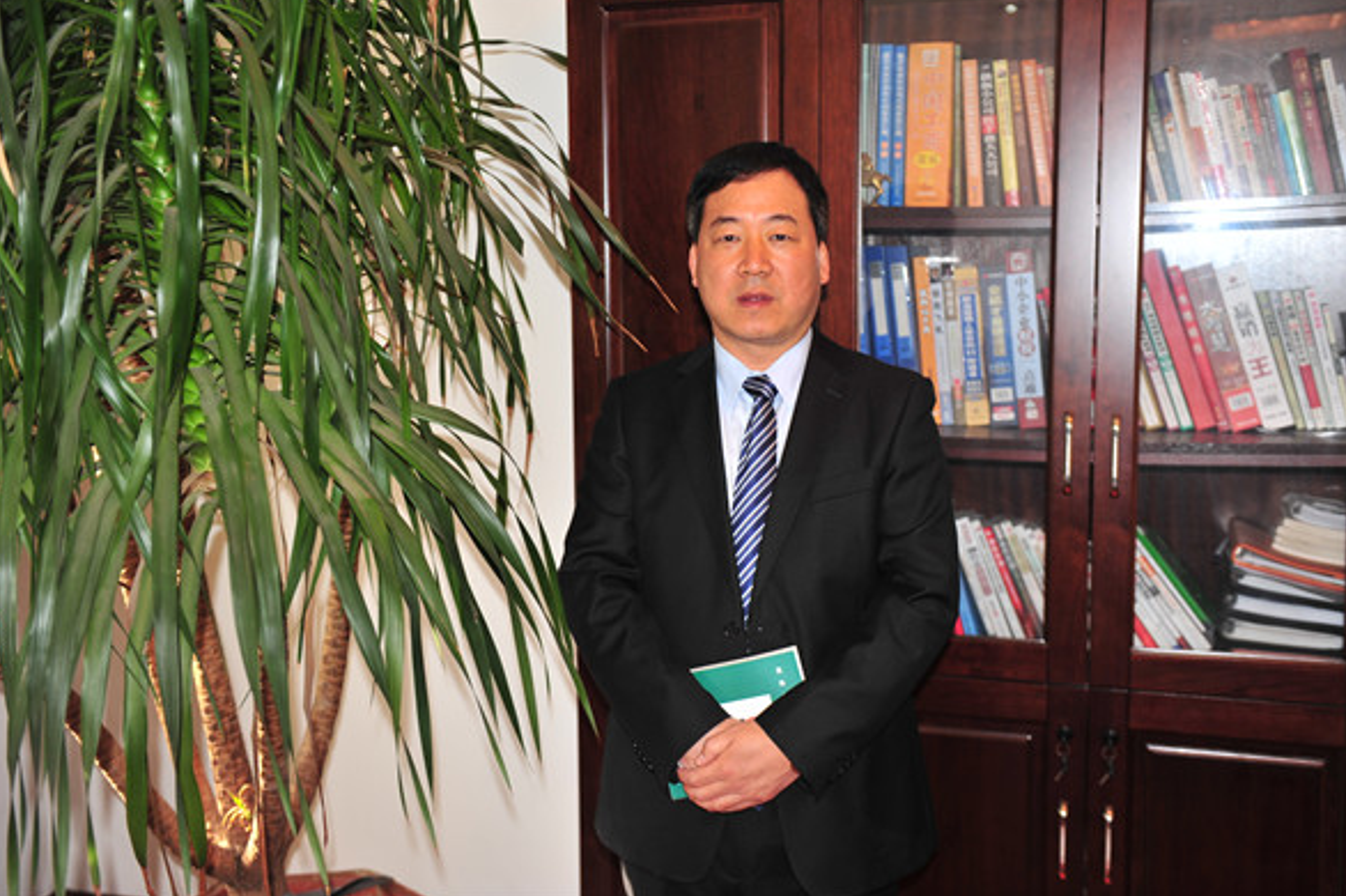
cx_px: 678
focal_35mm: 43
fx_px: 1607
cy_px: 442
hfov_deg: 45.5
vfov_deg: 31.2
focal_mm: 42
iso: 200
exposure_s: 1/60
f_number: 3.2
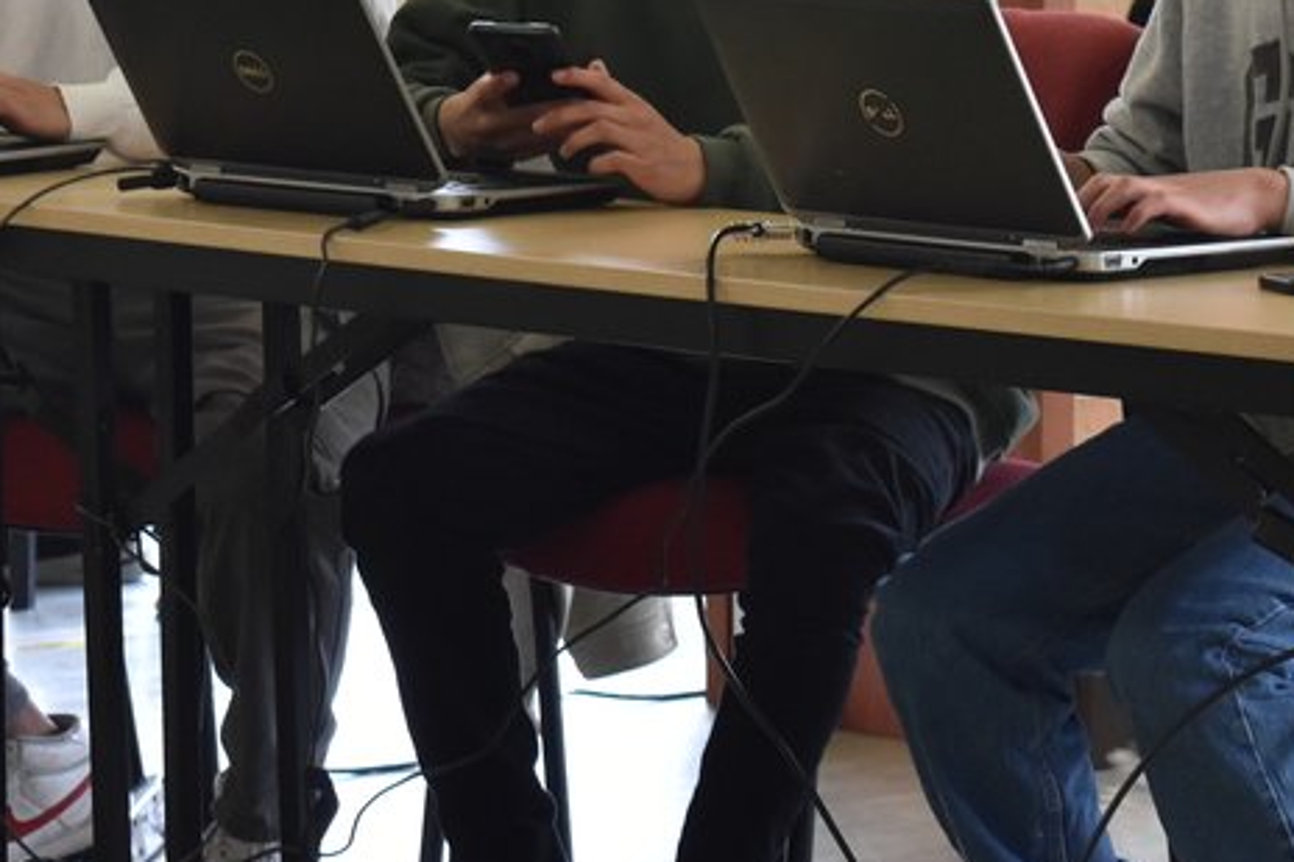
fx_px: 7664
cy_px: -234
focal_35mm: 213
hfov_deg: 9.6
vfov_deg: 6.4
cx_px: 151
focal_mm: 55
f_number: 5.6
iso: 800
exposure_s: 1/100
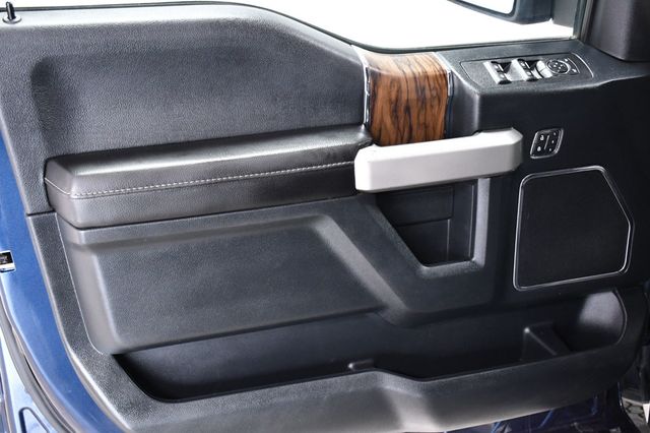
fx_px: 722
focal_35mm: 40
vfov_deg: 33.4
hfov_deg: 48.5
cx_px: 325
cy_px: 216
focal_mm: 27
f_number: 4.5
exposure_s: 1/80
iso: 2500
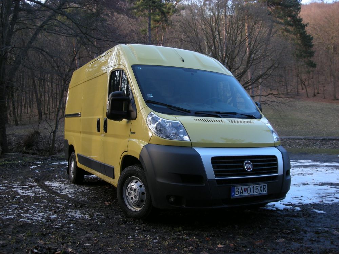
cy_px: 127
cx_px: 170
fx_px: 343
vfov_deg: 40.7
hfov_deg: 52.6
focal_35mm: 35
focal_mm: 5.7
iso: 64
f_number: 2.8
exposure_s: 1/60
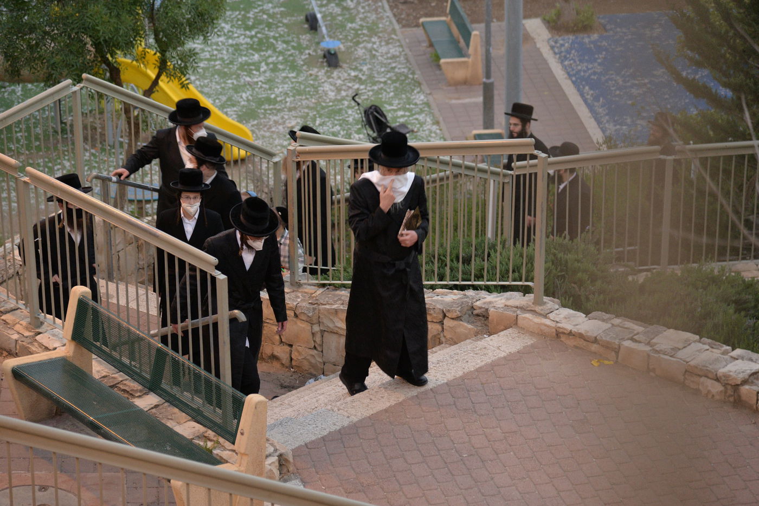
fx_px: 2530
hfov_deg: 17.1
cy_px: 253
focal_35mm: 120
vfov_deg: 11.4
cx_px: 380
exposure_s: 1/60
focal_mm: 120
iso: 2000
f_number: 4
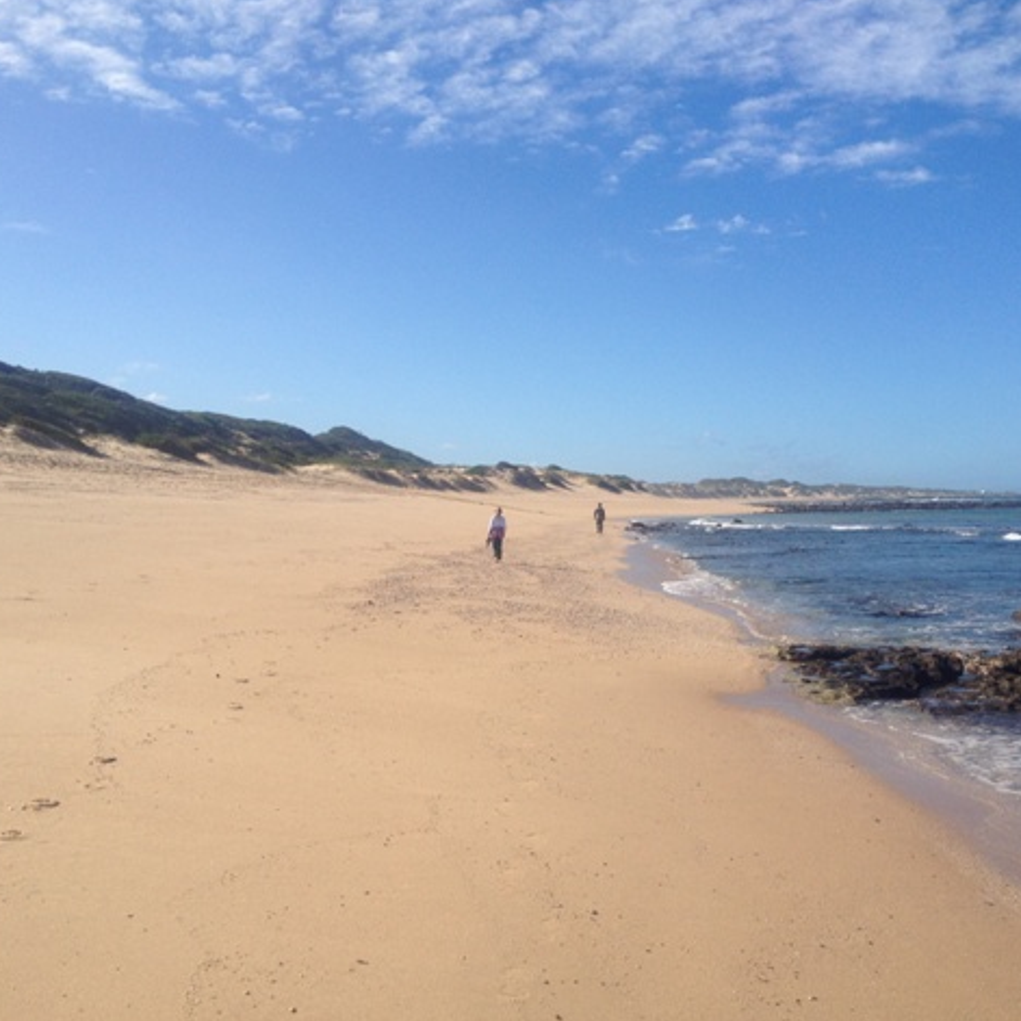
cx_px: 557
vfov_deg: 40.0
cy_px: 505
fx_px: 1402
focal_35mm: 42
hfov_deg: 40.0
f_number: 2.4
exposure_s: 1/2123
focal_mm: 4.28
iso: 64
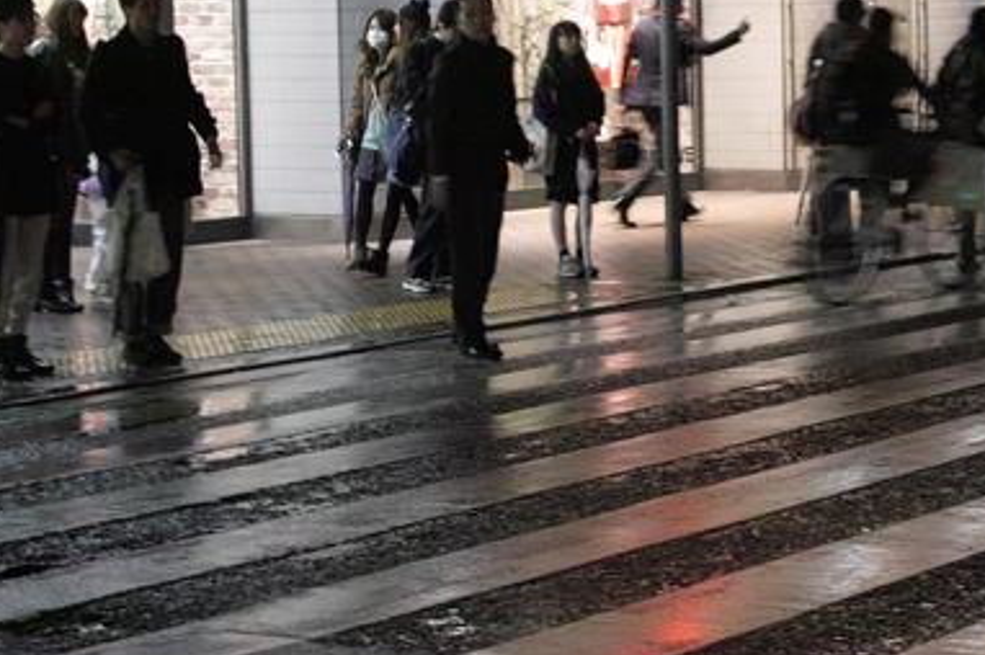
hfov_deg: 18.1
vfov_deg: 12.4
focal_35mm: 110
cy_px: 328
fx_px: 3007
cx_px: 1013
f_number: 2.8
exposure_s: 1/25
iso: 400
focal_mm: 24.2
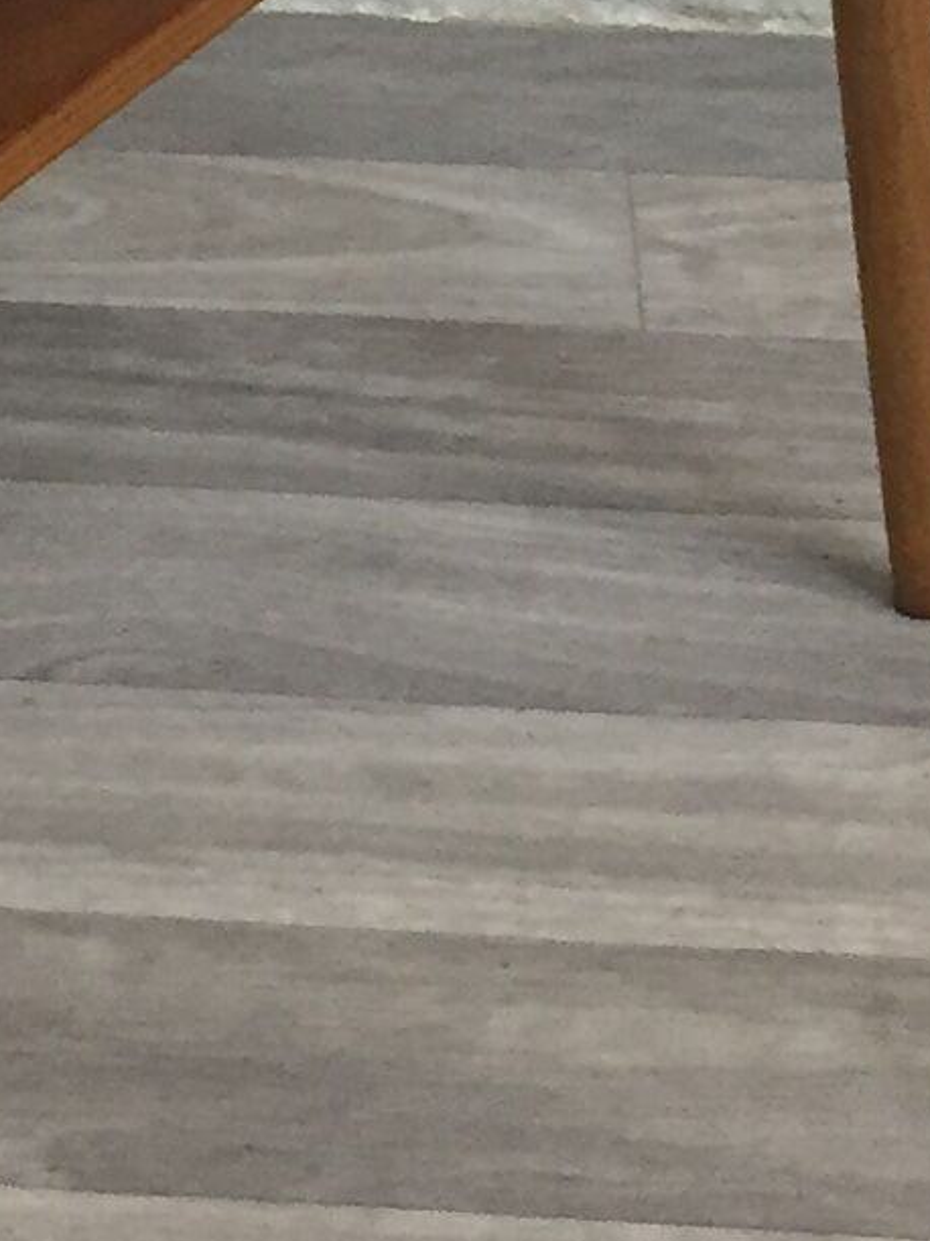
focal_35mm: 155
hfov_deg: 9.5
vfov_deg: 12.2
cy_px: -565
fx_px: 5554
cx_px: -130
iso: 160
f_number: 2.2
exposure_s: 1/33
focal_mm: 4.15
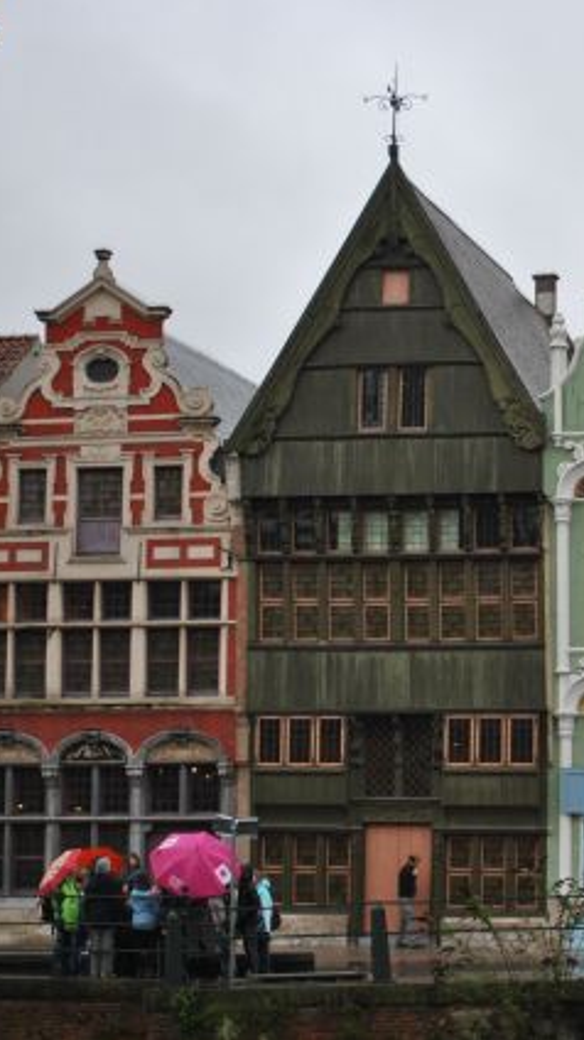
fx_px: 2096
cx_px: 532
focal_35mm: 76
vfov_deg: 27.9
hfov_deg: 15.7
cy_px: 518
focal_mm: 32
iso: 125
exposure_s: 1/125
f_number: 4.8
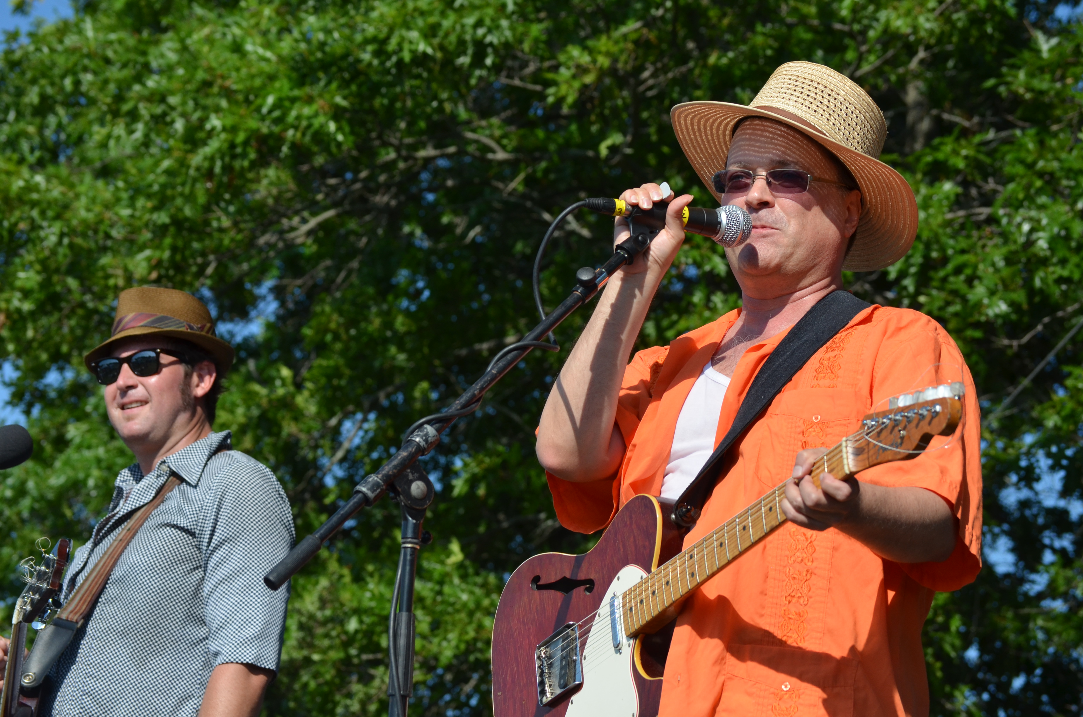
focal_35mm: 120
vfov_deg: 11.4
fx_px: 3603
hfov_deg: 17.1
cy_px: 358
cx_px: 542
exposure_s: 1/1600
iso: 400
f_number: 7.1
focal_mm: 80
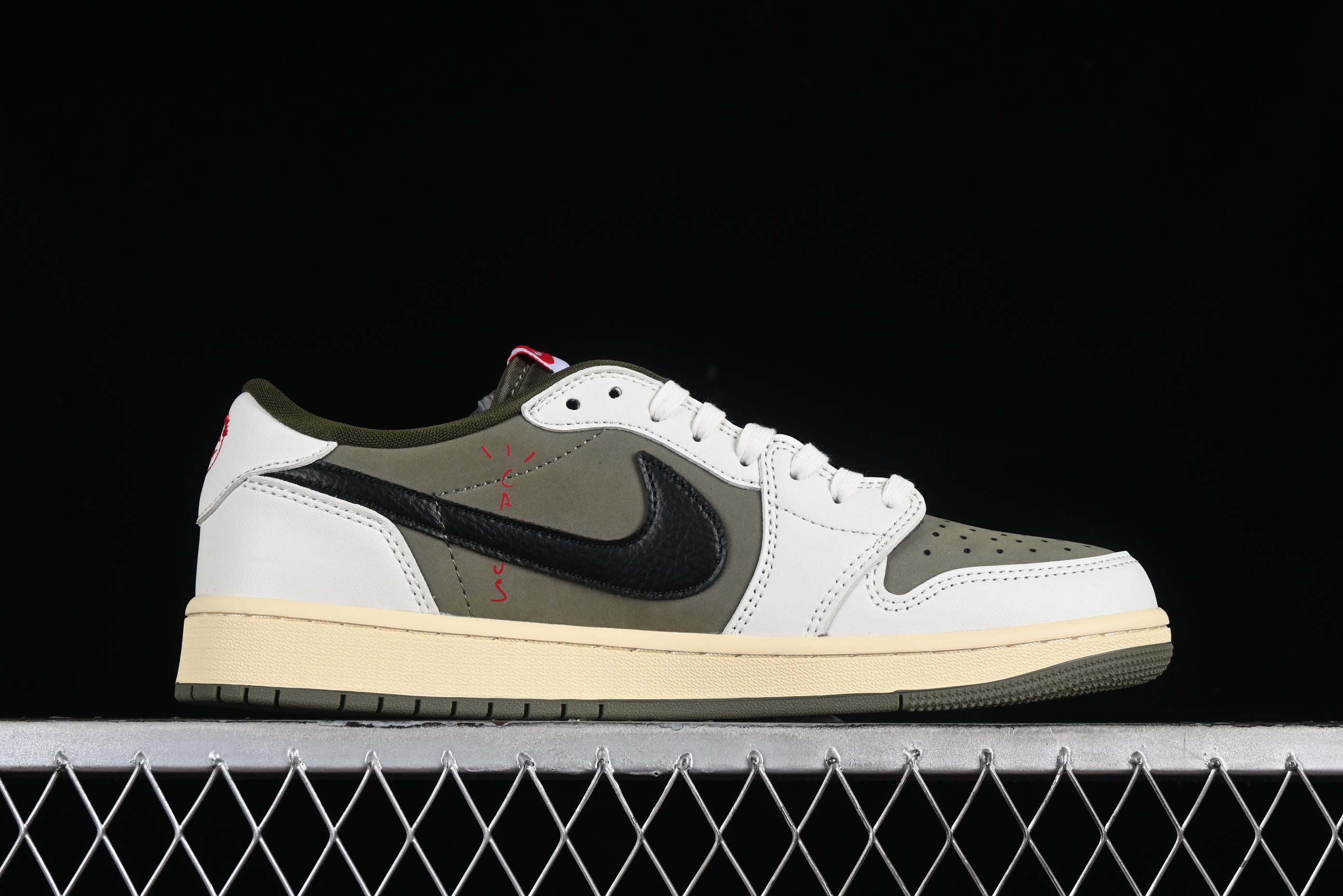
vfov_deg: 18.2
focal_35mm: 75
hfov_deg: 27.0
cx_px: 672
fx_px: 2798
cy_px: 448
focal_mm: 50
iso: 160
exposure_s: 1/80
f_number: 8
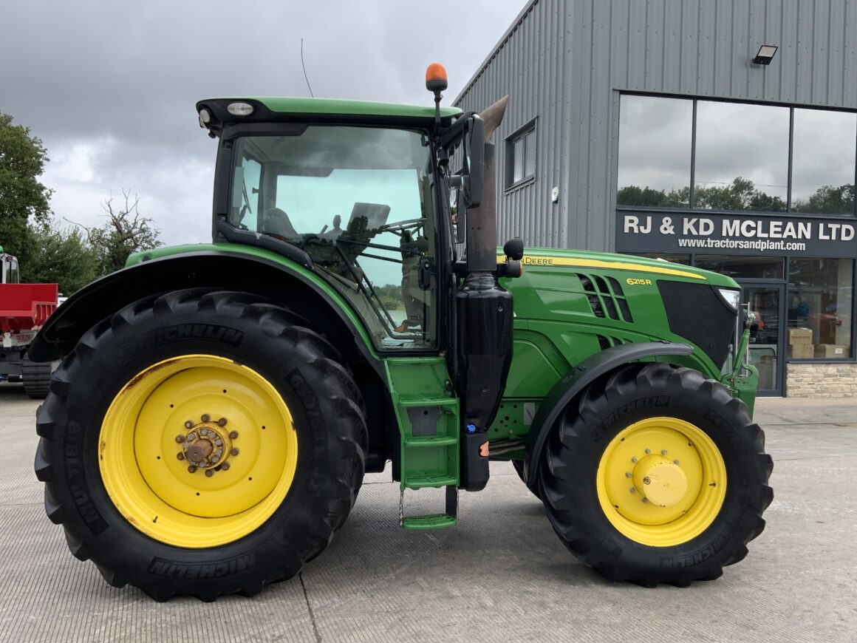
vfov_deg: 44.2
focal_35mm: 32
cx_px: 460
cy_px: 331
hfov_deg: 56.8
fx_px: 792
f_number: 1.8
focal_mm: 3
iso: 16
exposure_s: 1/749
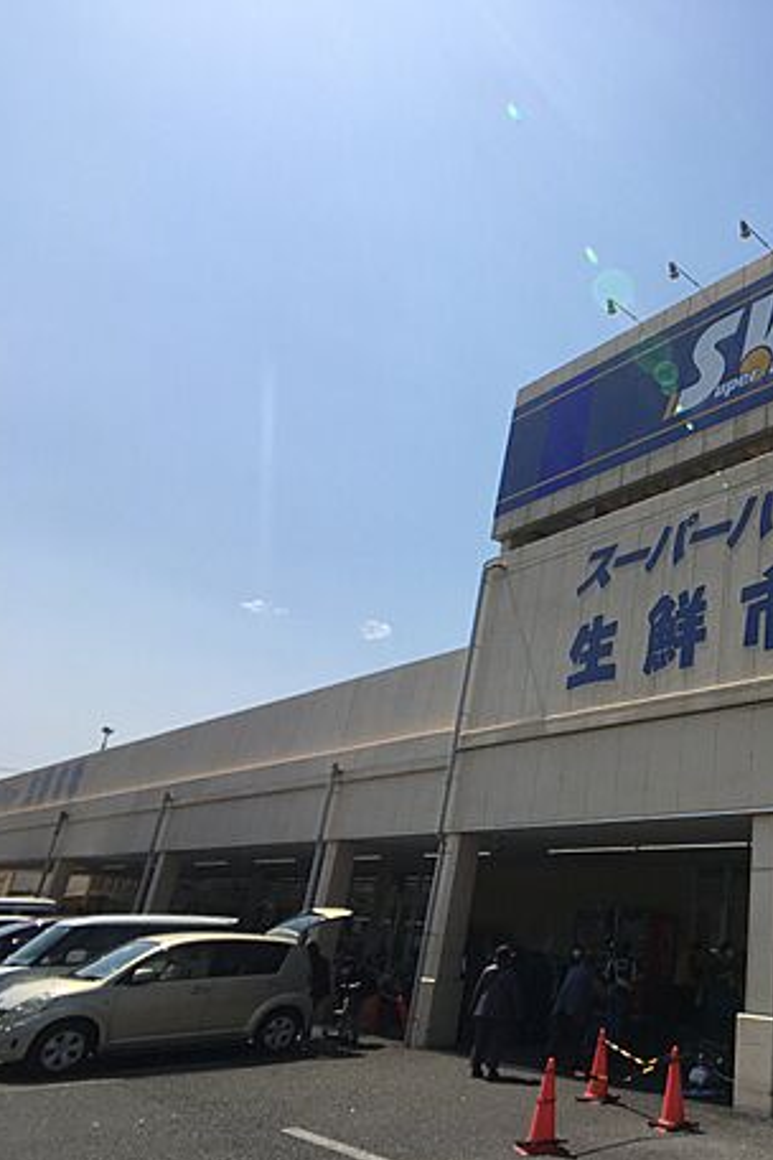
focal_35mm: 41
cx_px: 776
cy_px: 589
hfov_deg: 30.3
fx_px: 1320
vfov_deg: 47.4
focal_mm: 4.15
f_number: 2.2
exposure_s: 1/2959
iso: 25
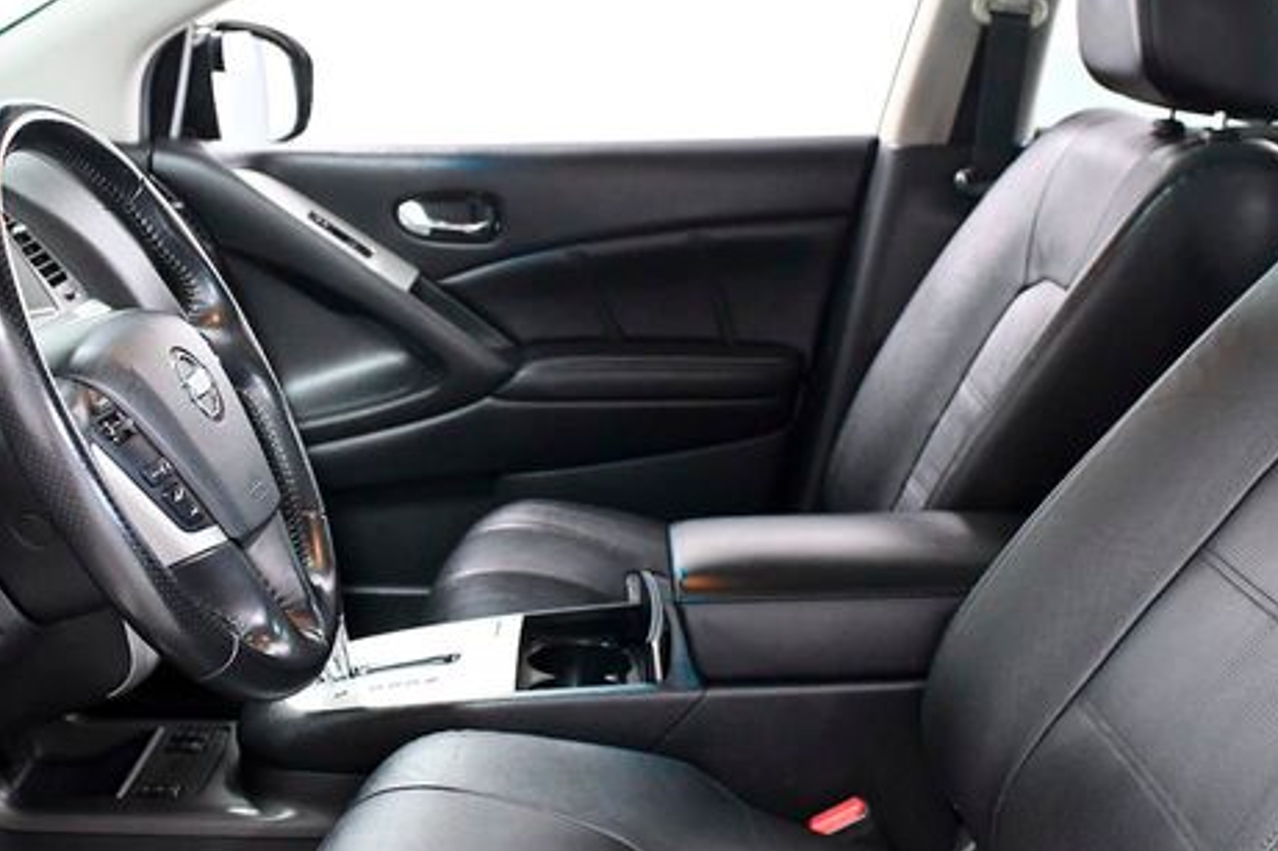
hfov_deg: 39.5
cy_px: 317
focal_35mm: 50
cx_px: 554
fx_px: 1774
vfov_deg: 26.9
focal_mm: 24
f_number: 4.5
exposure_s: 1/125
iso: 2500
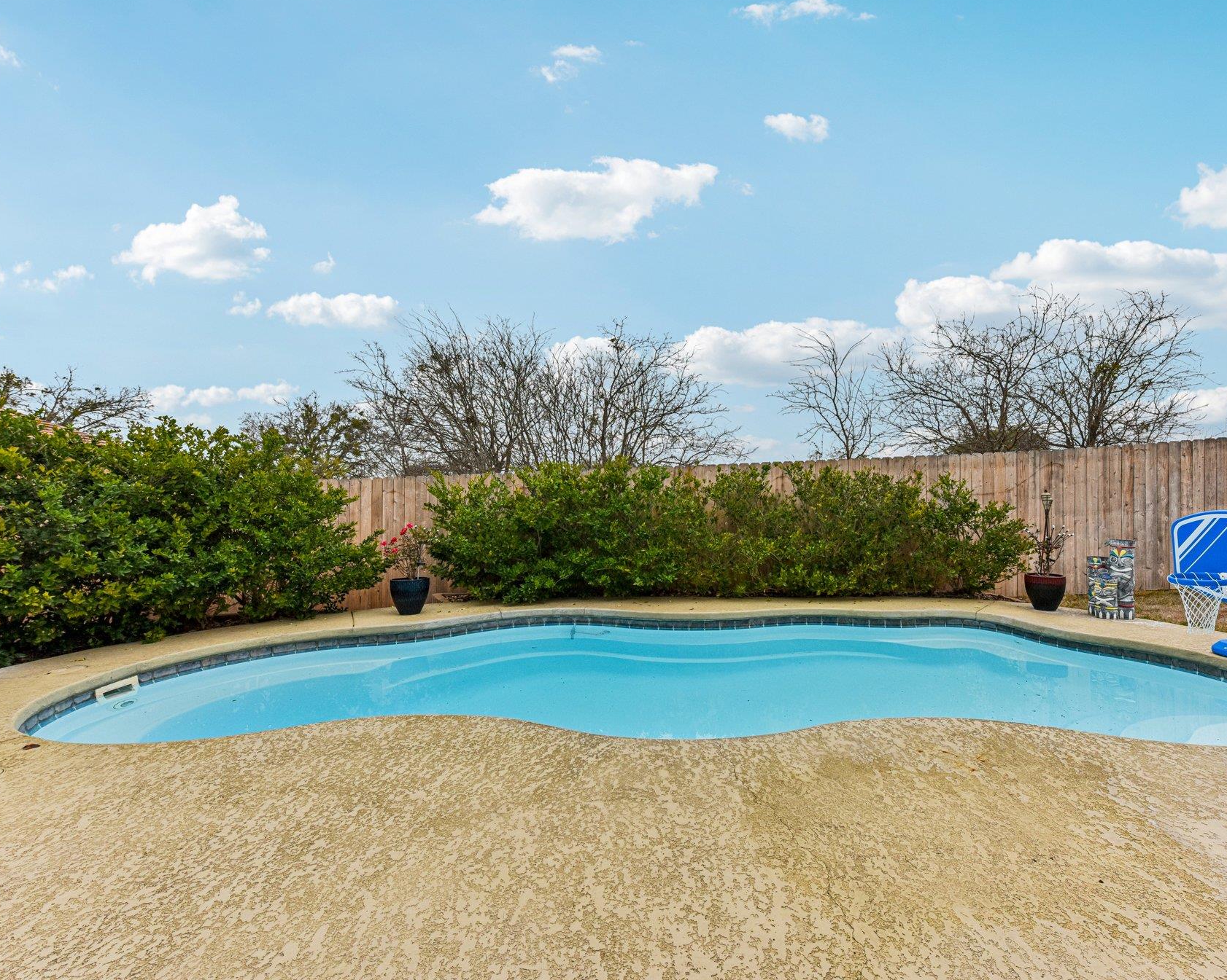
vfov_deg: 80.4
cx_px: 678
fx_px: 581
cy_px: 486
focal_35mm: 16
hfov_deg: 92.8
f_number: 8
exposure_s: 1/1600
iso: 400
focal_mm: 14
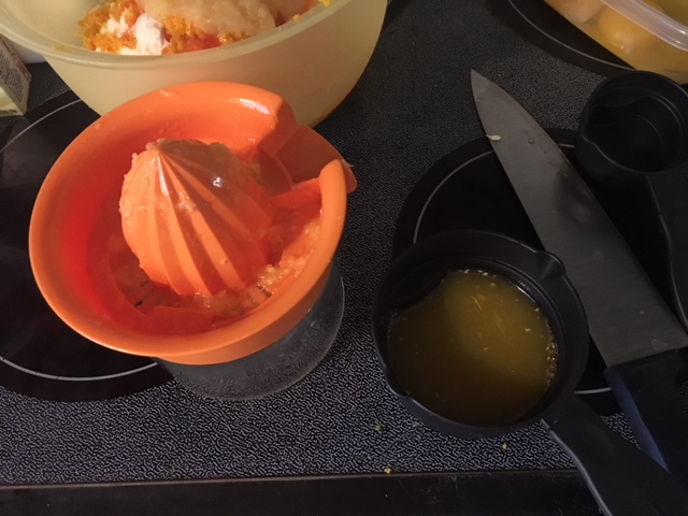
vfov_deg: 48.2
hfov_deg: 61.7
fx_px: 576
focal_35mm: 29
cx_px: 344
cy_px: 258
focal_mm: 4.15
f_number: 2.2
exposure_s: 1/15
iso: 400
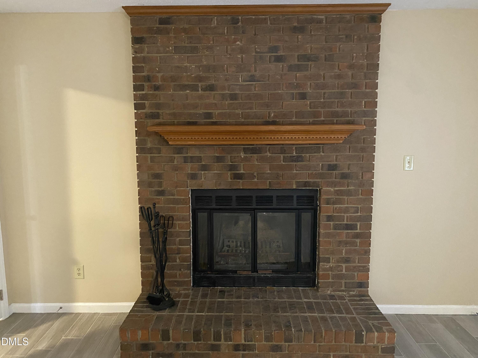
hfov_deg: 67.3
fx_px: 359
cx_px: 239
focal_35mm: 26
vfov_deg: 53.1
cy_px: 179
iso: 800
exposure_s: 1/30
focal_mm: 4.25
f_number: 1.8
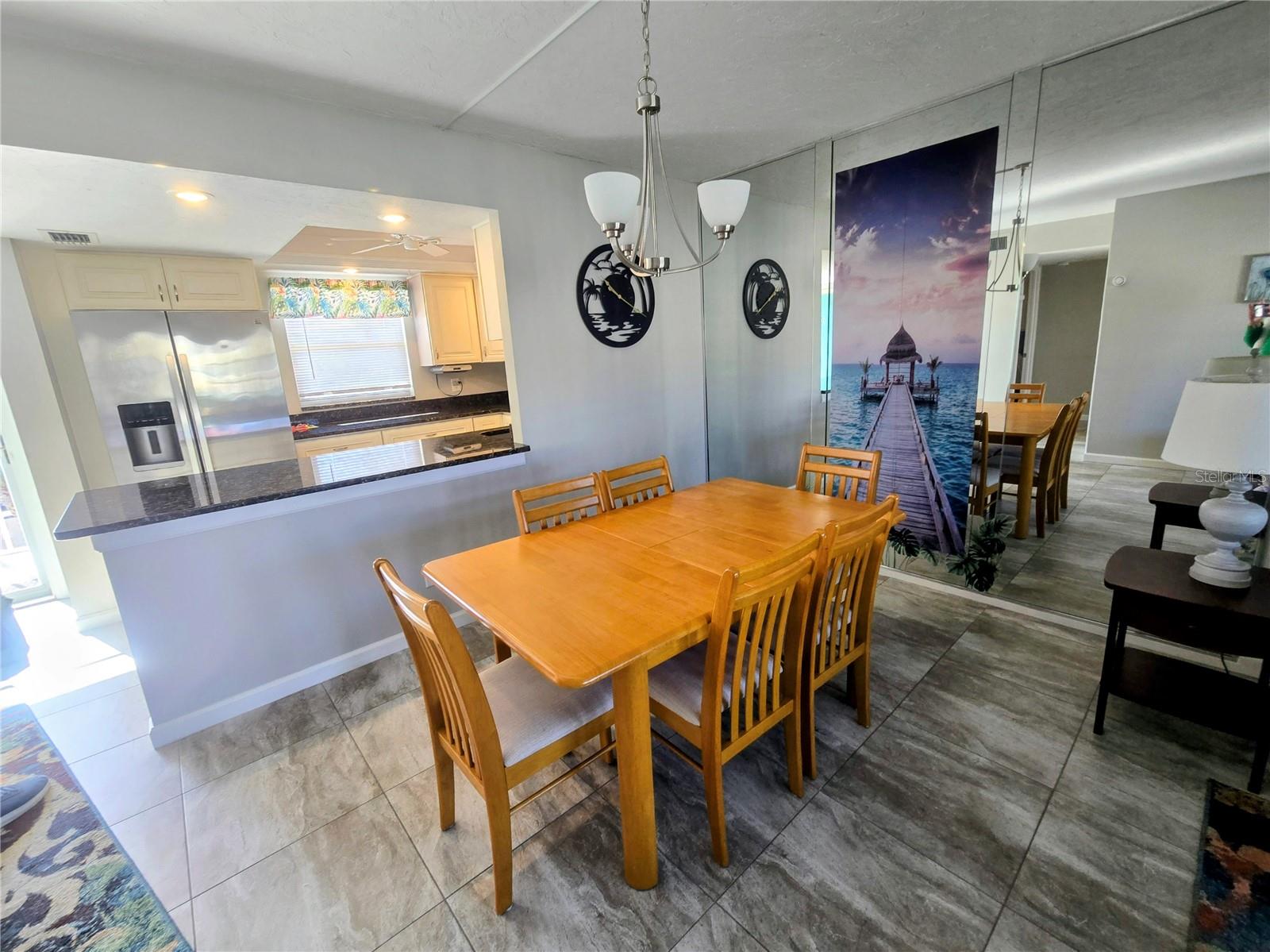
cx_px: 635
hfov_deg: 106.2
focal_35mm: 13
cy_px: 476
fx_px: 477
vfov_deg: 89.9
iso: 64
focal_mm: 2.2
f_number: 2.2
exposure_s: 1/60
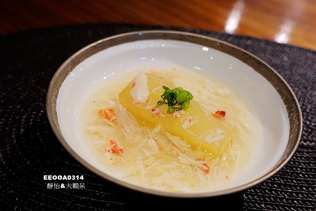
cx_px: 158
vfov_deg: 41.1
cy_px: 106
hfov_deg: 58.7
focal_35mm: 32
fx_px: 281
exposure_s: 1/30
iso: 800
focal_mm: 11.69
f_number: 2.8
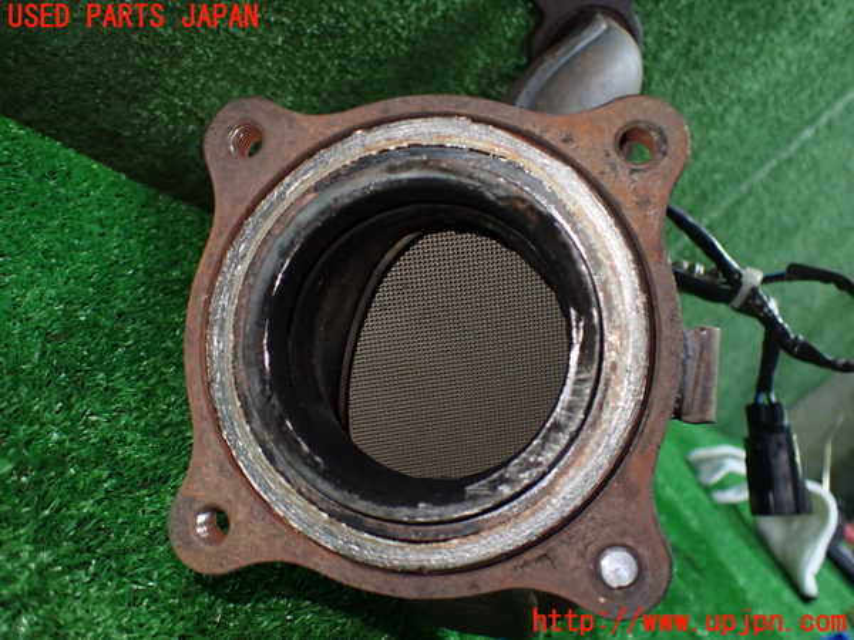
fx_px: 740
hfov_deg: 60.0
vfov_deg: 46.8
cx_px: 427
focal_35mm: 30
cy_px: 320
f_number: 2.3
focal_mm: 5.4
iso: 800
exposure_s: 1/125
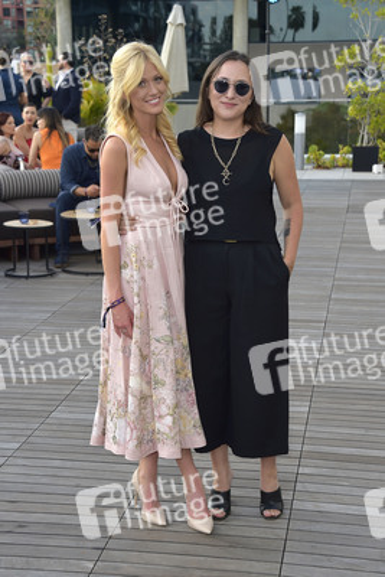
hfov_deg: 24.6
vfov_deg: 36.2
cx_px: 192
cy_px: 288
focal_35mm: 55
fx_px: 881
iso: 250
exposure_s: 1/250
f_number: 7.1
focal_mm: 55
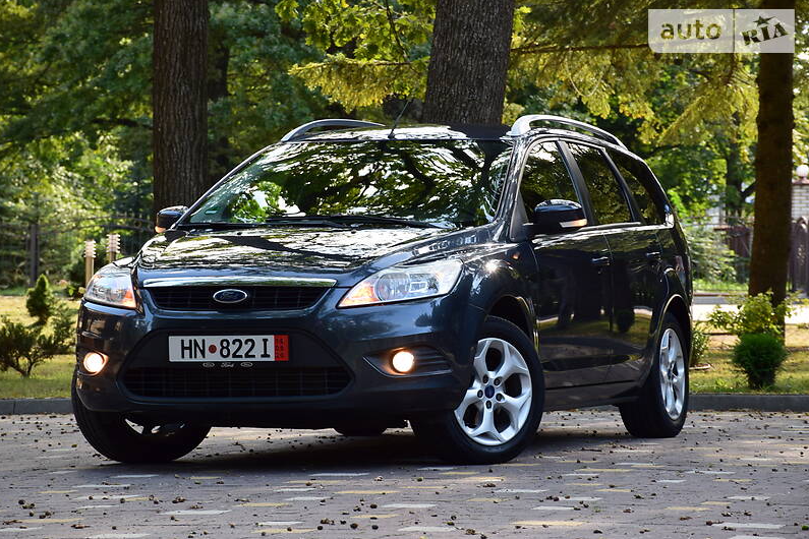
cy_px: 269
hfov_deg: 13.6
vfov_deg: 9.1
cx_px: 403
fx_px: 3393
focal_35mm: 151
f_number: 9
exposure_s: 1/100
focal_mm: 100
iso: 400
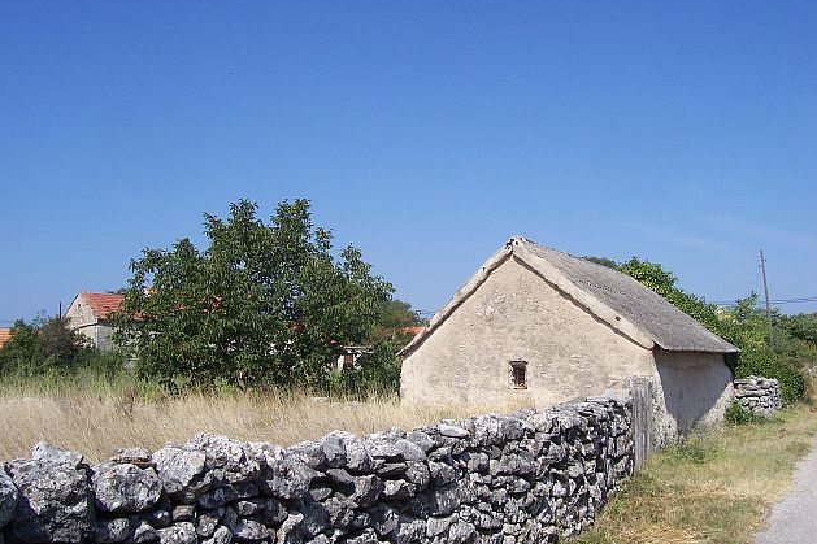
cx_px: 413
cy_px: 273
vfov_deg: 36.9
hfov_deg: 53.1
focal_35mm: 36
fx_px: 817
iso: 80
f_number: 5.6
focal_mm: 5.6
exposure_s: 1/500
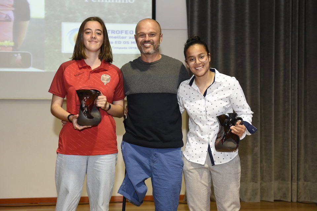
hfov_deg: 38.2
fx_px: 458
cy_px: 106
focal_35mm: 52
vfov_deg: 26.0
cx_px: 158
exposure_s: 1/200
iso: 2000
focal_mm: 52
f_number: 4
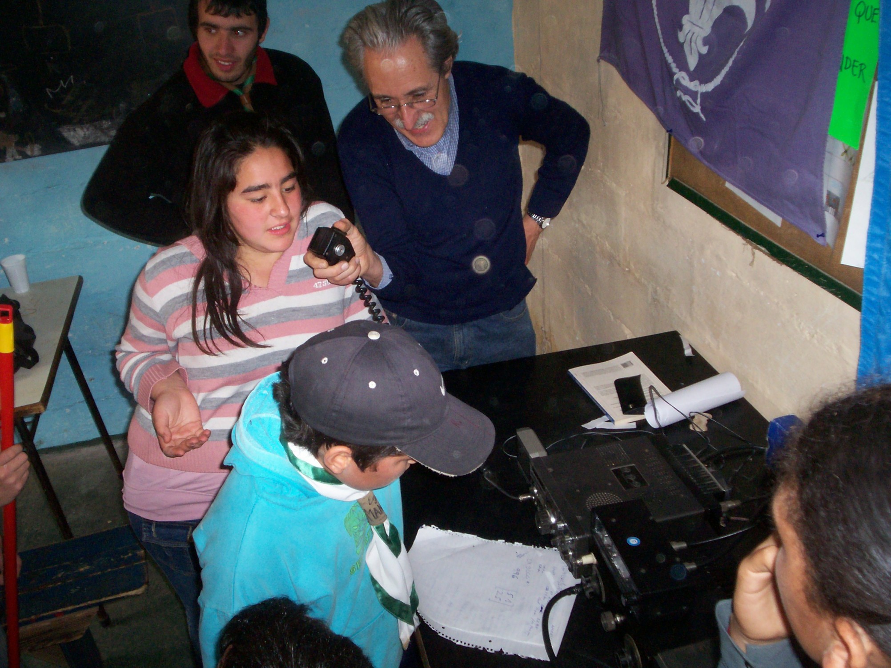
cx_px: 446
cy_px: 334
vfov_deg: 39.7
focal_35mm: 36
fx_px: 927
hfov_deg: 51.4
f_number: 4.5
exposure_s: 1/64
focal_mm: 5.9
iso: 140
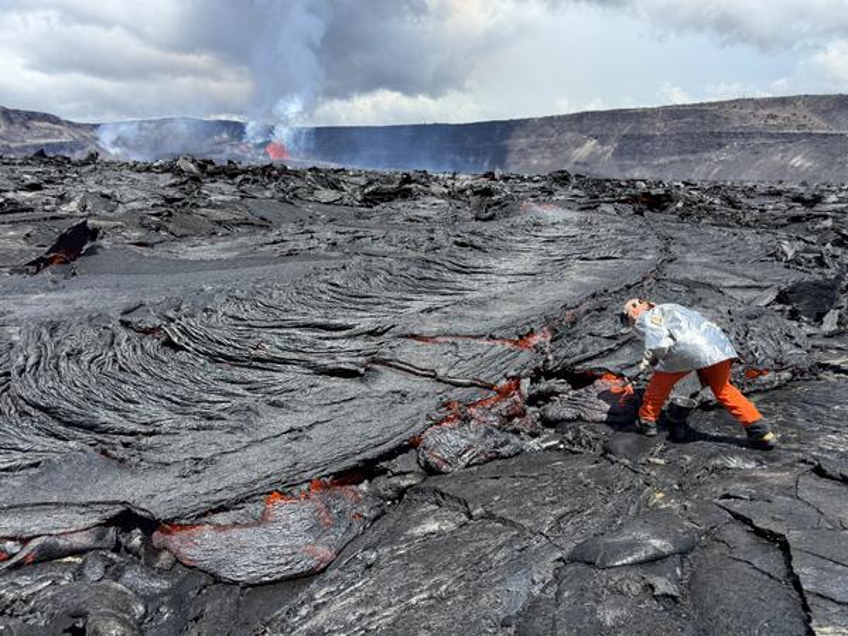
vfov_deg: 56.8
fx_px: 588
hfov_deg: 71.6
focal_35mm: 24
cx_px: 424
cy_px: 318
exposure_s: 1/2710
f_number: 1.78
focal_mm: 6.76
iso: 80
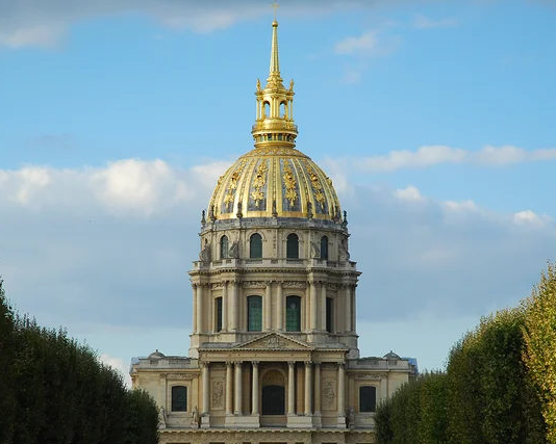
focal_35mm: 148
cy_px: 278
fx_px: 2435
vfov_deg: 10.4
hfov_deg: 13.0
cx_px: 272
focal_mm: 70
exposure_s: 1/400
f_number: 5
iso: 200
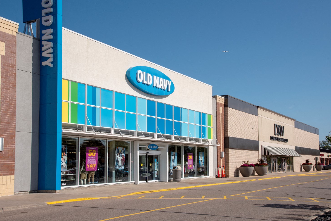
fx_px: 386
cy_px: 102
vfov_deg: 31.9
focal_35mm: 42
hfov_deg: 46.4
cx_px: 173
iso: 200
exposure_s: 1/640
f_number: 13
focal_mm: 38
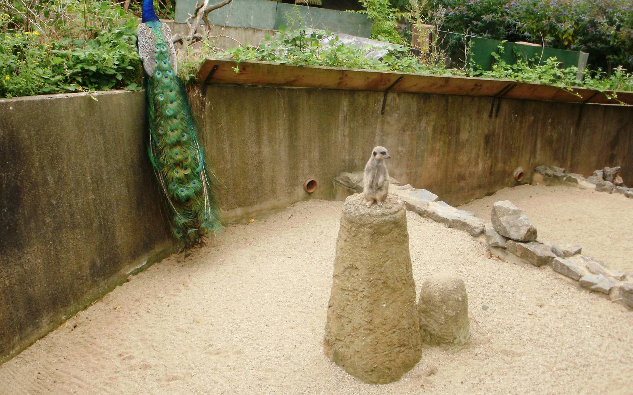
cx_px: 322
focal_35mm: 39
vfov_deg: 32.7
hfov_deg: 50.4
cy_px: 182
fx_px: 673
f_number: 5.6
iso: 100
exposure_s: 1/100
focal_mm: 6.3
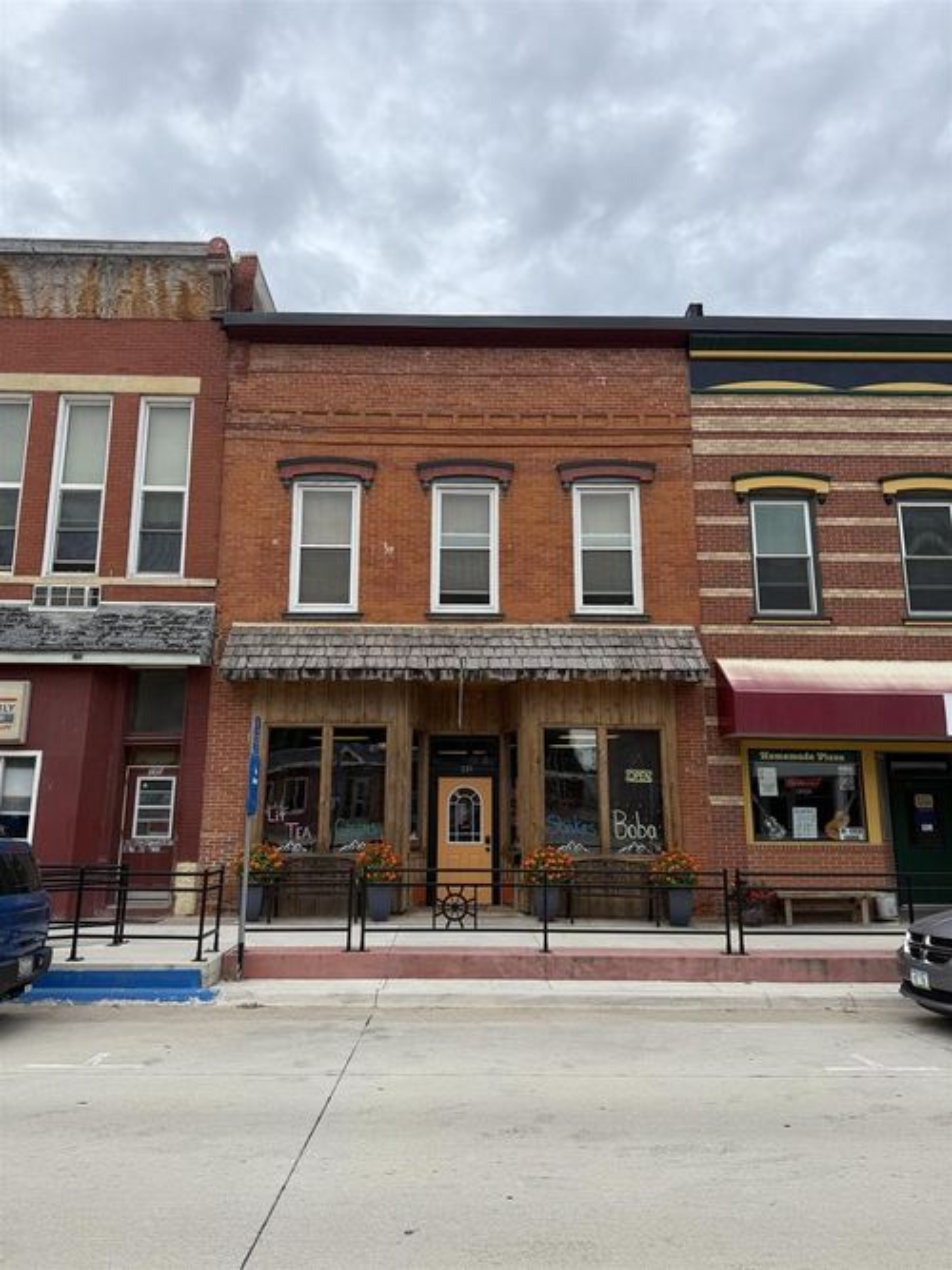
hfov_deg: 56.8
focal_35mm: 24
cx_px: 476
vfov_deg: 71.6
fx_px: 880
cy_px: 635
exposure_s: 1/2525
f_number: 1.78
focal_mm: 6.76
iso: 80
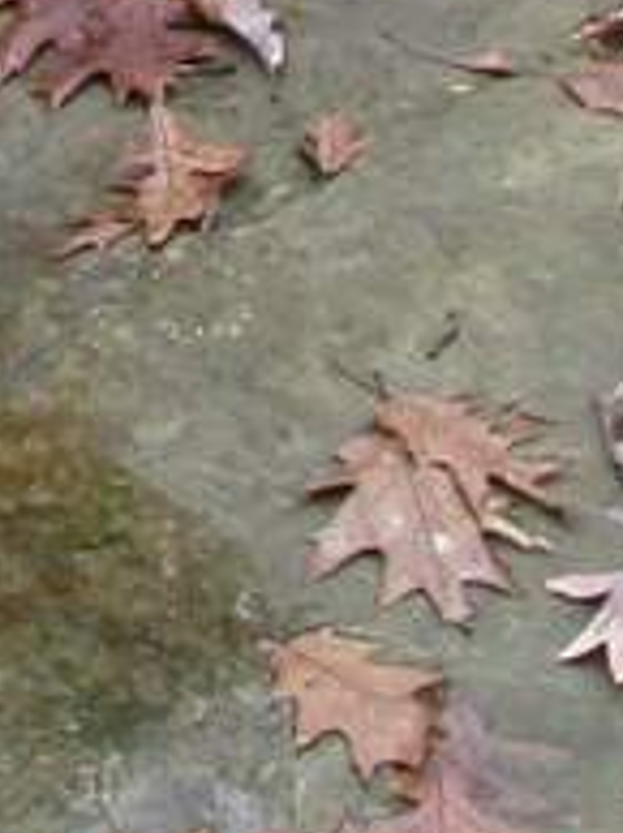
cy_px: -1713
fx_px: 5555
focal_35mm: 231
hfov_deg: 6.2
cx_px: -795
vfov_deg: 7.5
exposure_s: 1/5.9
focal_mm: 8.9
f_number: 8
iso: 100
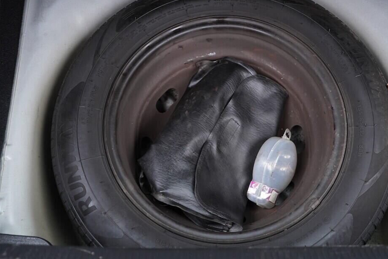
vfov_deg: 33.4
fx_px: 431
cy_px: 134
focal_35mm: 40
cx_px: 209
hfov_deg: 48.4
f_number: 2.8
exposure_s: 1/40
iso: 640
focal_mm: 24
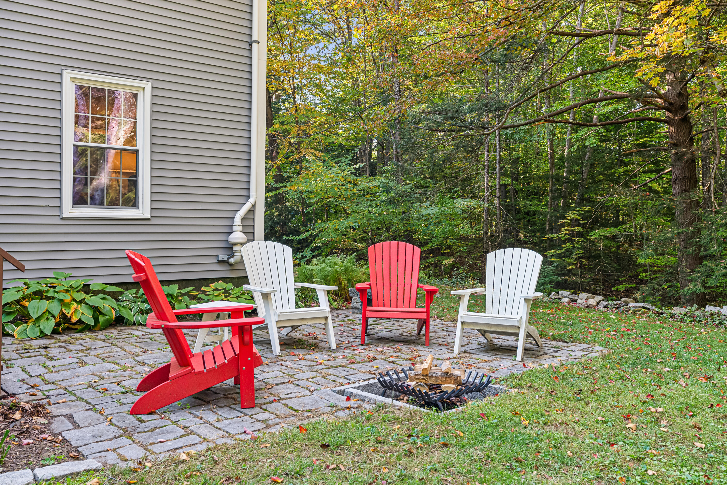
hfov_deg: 60.3
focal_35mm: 31
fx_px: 626
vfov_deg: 42.4
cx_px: 364
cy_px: 242
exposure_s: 1/40
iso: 320
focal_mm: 31
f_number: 7.1
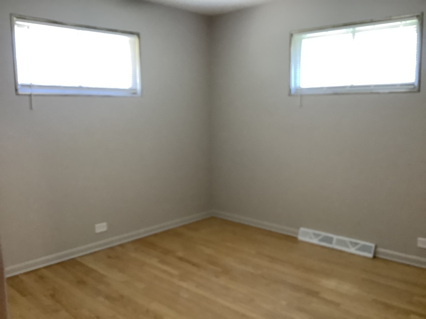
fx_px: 381
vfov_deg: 45.4
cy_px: 160
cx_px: 213
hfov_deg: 58.4
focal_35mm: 31
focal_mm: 3.3
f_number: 2.4
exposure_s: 1/60
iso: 250
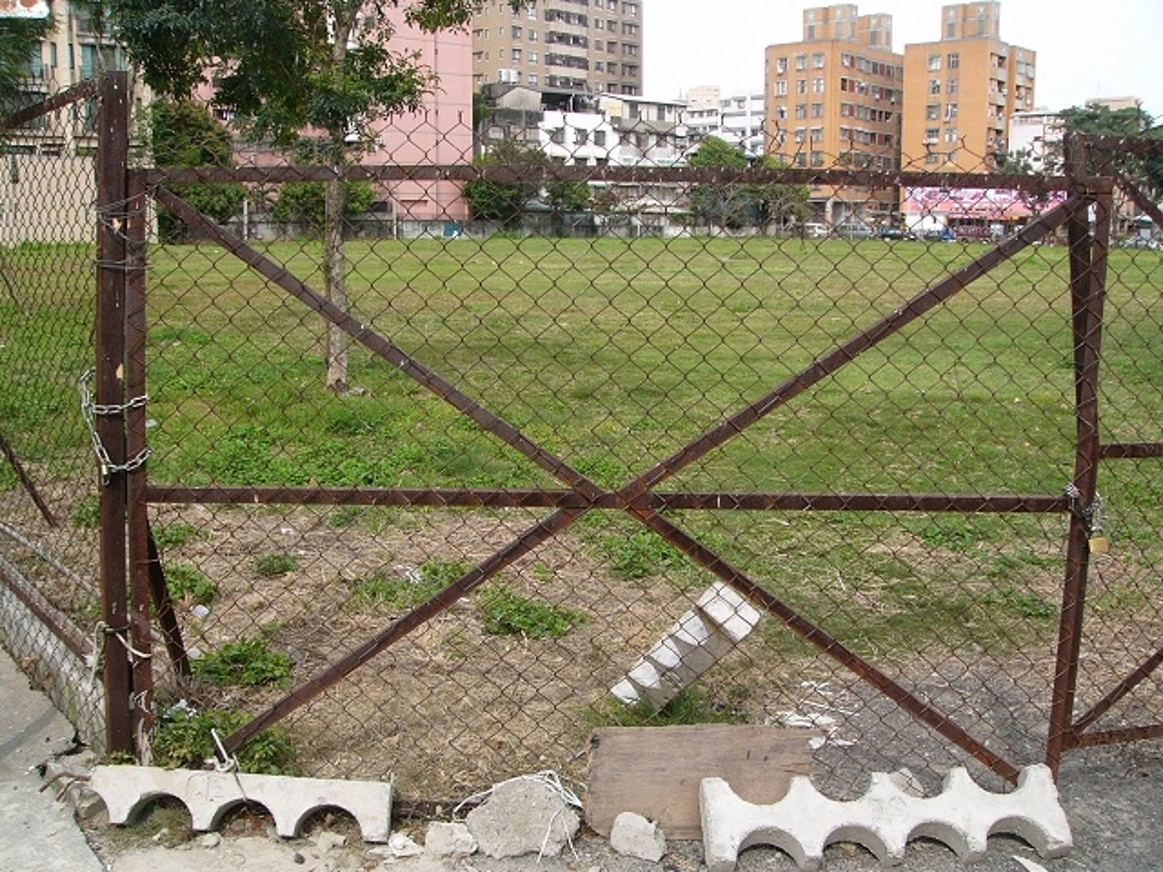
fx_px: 1209
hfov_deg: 51.4
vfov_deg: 39.7
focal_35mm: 36
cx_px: 582
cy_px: 436
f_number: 4
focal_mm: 6
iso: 50
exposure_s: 1/200
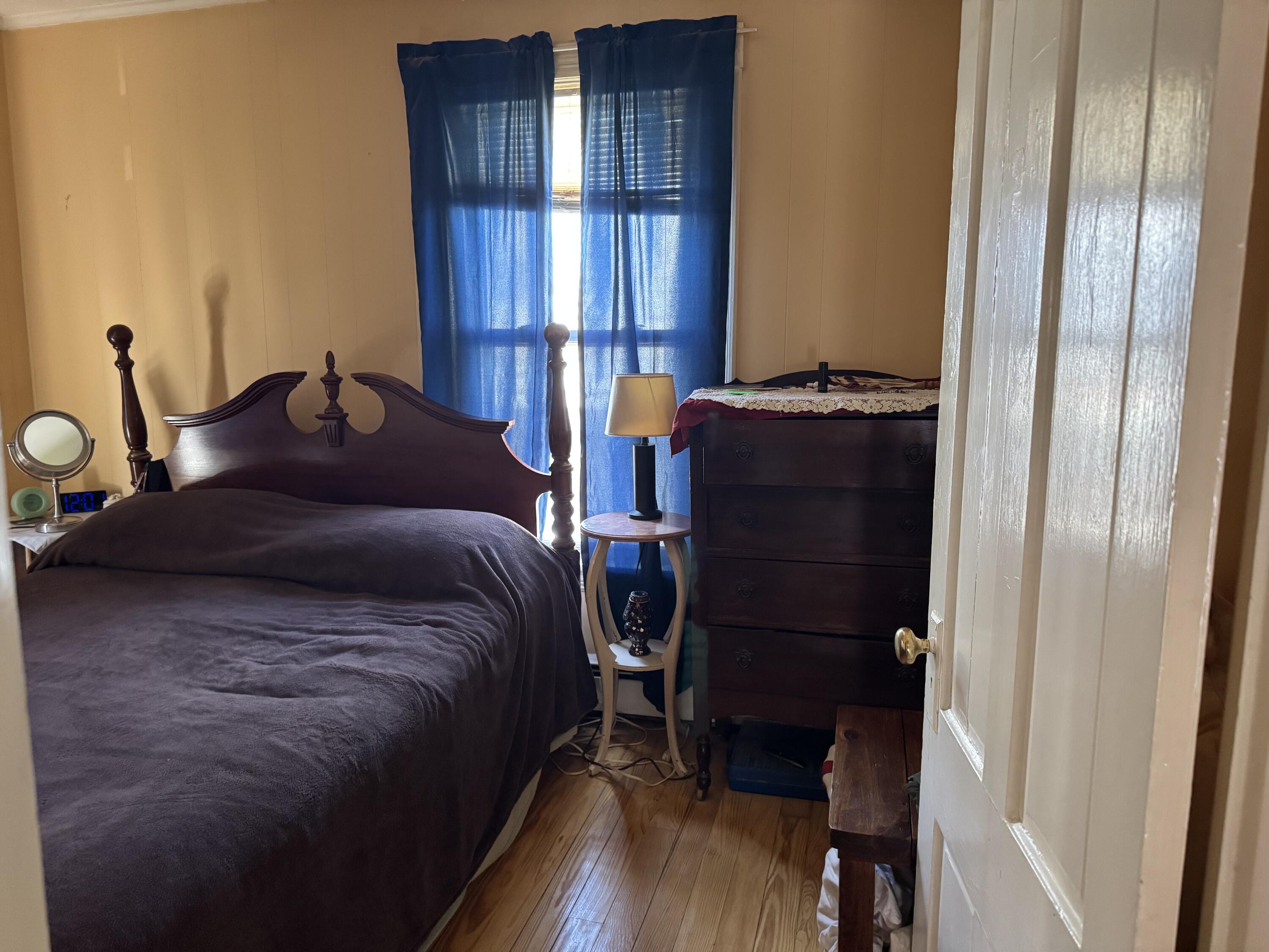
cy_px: 476
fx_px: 880
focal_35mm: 24
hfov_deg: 71.6
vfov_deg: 56.8
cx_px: 634
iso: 640
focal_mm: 6.76
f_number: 1.78
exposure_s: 1/60
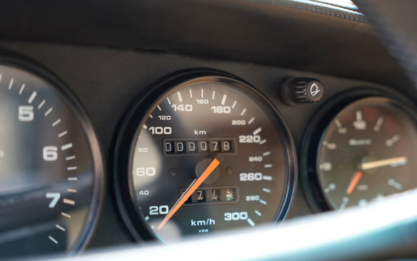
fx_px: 818
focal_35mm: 72
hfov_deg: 28.6
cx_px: 207
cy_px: 132
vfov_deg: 18.1
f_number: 2.8
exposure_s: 1/80
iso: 2500
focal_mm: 70
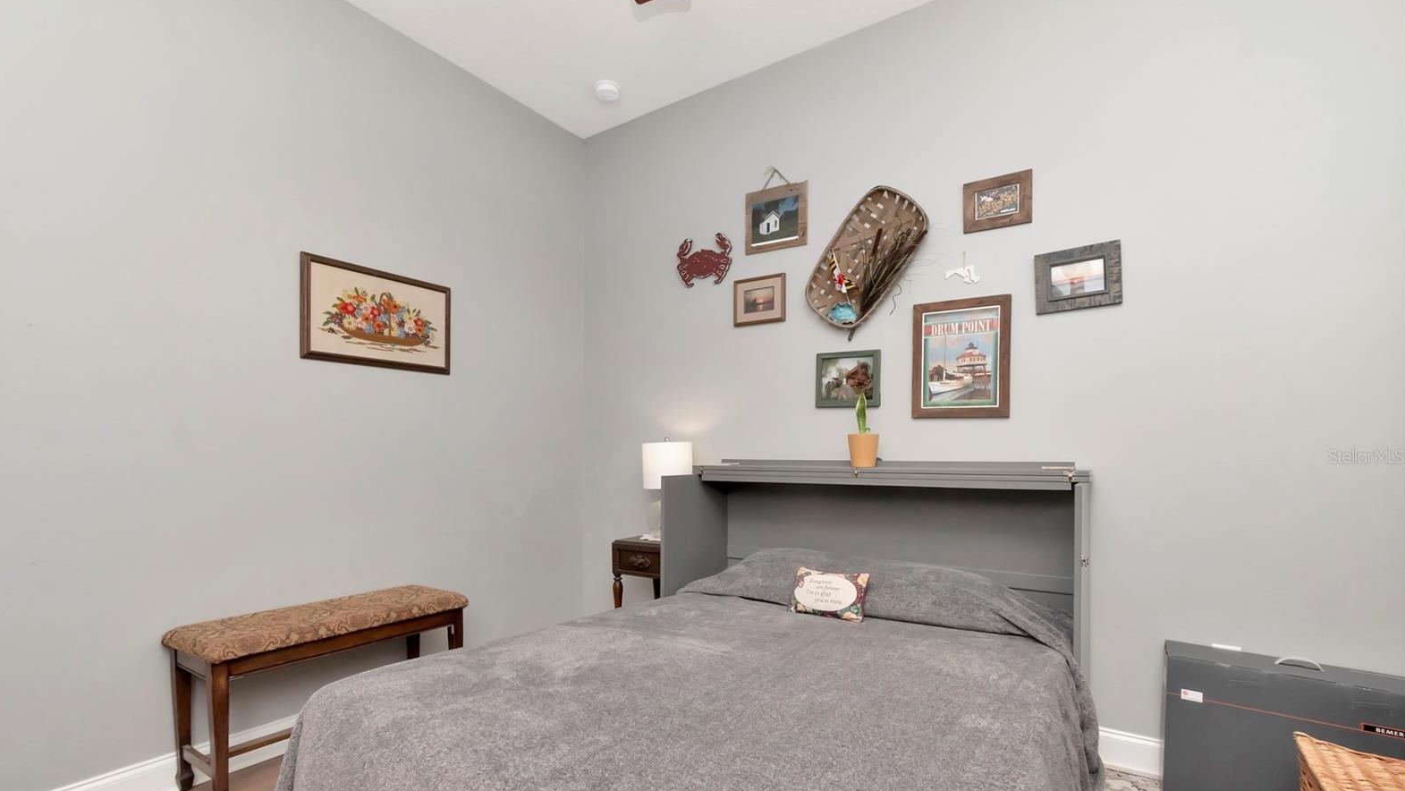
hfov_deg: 99.4
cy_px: 456
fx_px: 596
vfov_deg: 66.7
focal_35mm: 16
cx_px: 692
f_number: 9
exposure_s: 1/200
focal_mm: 10
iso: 500
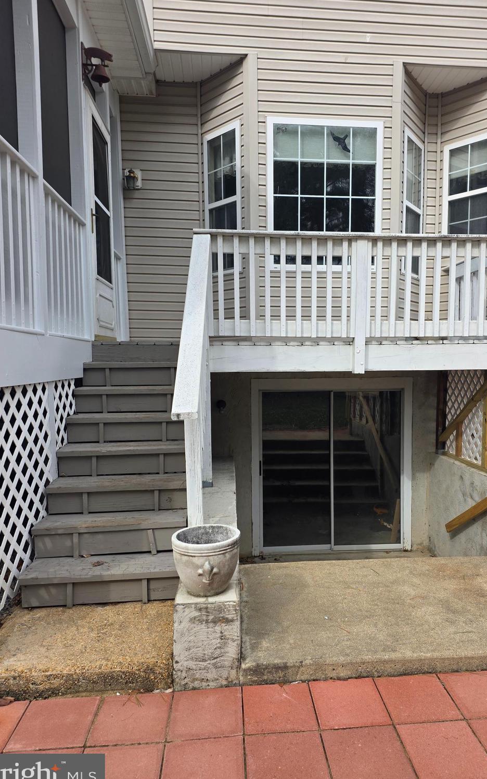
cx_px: 275
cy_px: 397
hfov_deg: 49.1
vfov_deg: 72.5
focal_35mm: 25
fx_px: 531
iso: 80
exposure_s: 1/2378
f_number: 1.7
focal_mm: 6.25
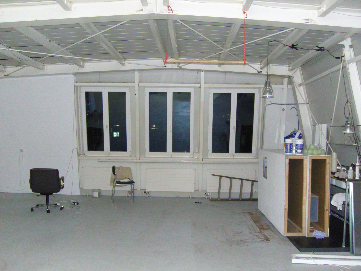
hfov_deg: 54.0
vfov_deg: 41.8
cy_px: 136
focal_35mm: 34
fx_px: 355
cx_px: 180
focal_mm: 7.3
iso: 400
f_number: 2.8
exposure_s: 1/40
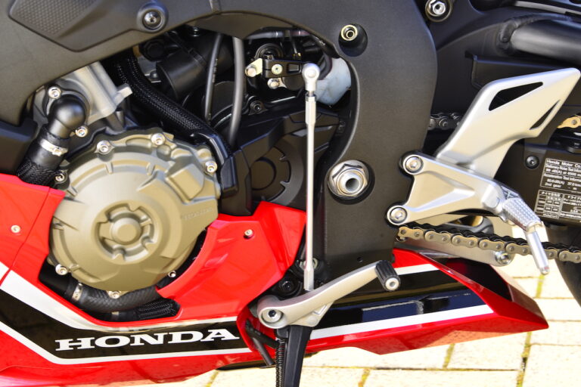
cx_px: 290
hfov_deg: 19.5
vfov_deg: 13.0
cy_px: 194
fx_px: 1694
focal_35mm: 105
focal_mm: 105
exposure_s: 1/25
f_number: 10
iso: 100
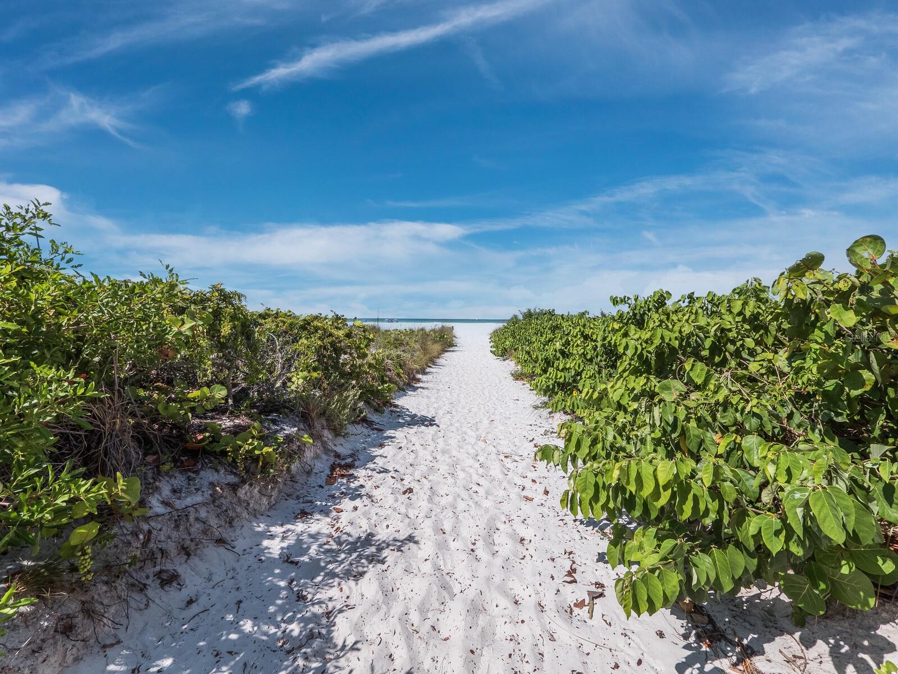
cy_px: 337
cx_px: 449
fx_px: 363
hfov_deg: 102.1
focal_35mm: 14
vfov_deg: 85.7
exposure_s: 1/1600
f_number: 8
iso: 400
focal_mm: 7
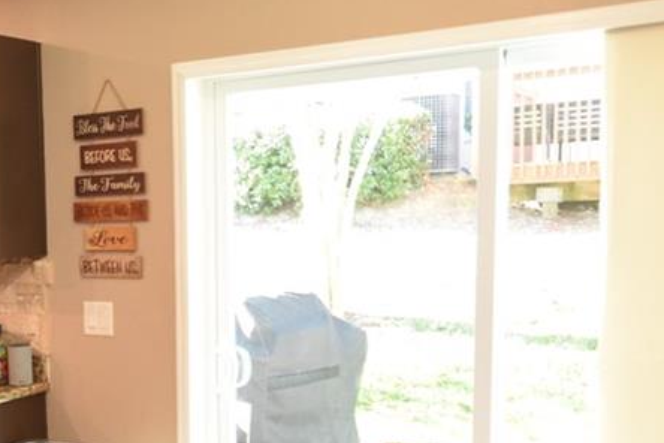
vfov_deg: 24.8
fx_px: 996
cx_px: 33
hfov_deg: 34.3
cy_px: 335
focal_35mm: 54
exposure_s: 1/60
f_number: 3.5
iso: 1100
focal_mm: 10
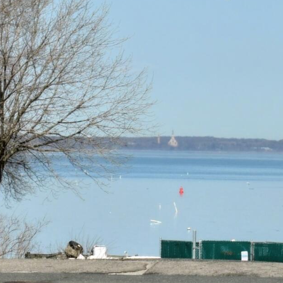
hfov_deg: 5.2
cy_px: 56
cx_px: 44
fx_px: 3127
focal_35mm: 338
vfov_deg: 5.2
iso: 100
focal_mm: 55
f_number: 8
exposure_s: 1/320
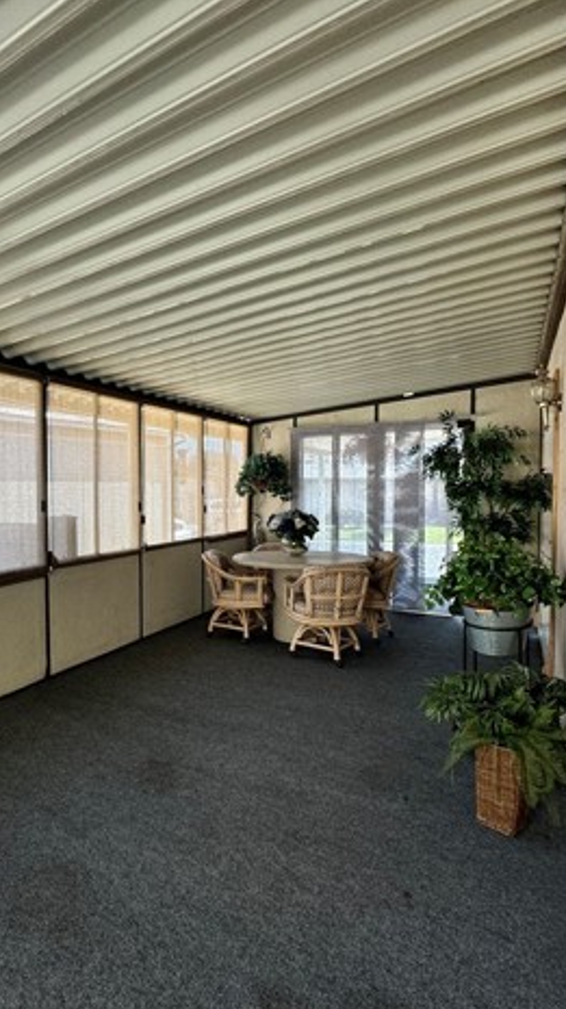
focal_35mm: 21
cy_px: 516
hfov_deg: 51.1
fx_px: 561
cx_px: 137
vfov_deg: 83.9
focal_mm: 2.22
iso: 125
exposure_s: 1/120
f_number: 2.2
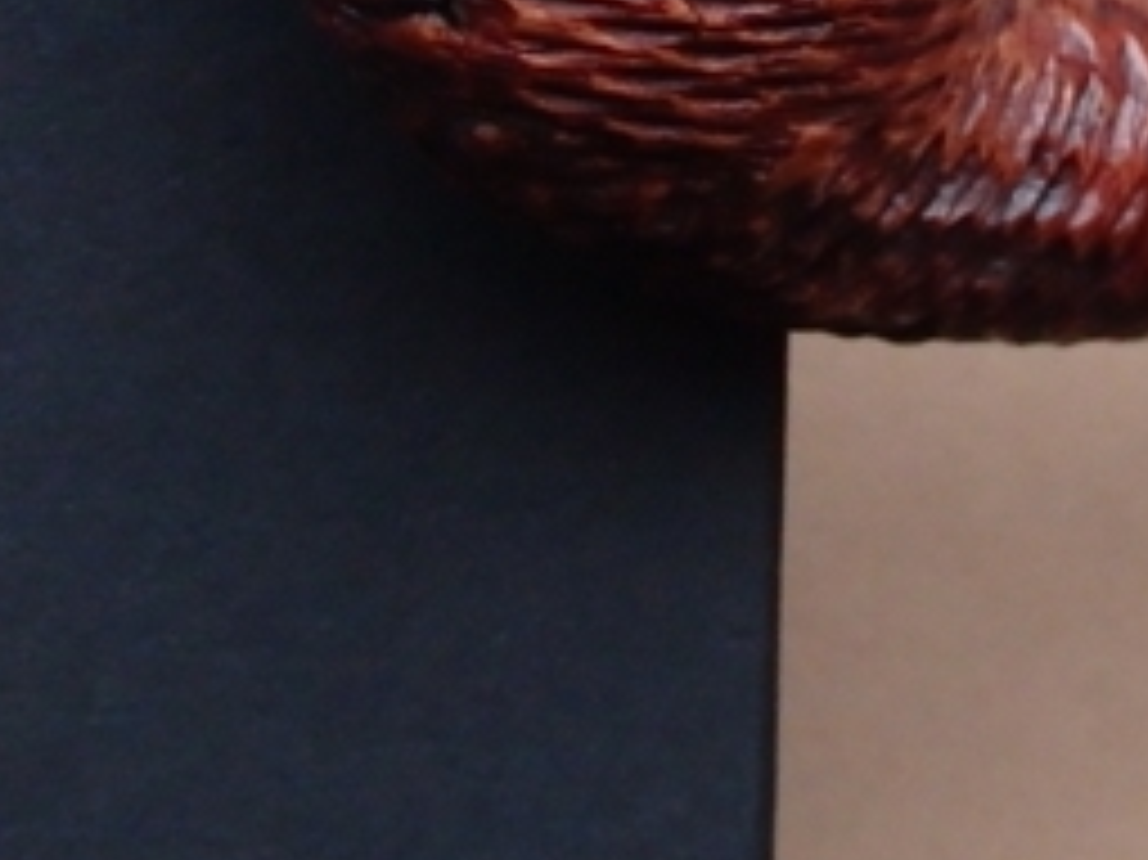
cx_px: 1247
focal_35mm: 141
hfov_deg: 13.7
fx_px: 4674
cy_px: -315
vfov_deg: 10.3
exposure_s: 1/40
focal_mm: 8
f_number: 3.8
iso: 1000
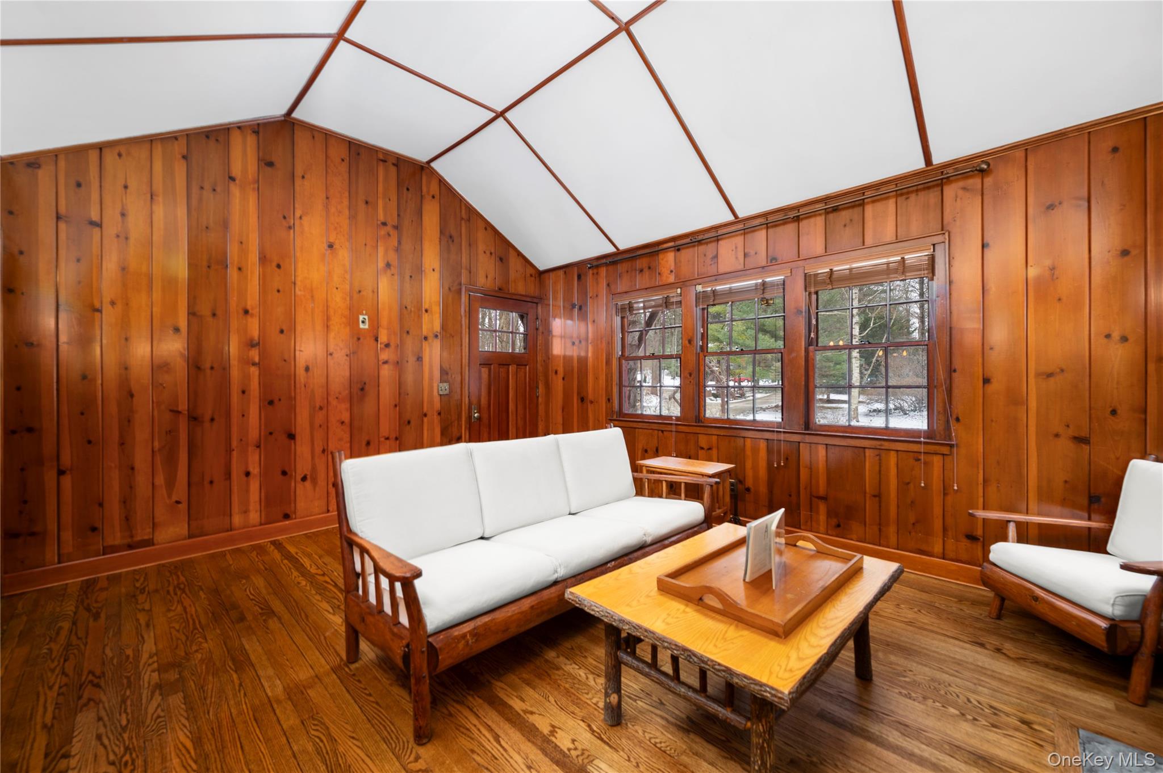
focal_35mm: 14
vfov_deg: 81.1
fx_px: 452
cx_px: 582
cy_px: 386
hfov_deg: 104.3
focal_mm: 14
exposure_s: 3
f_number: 7.1
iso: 320
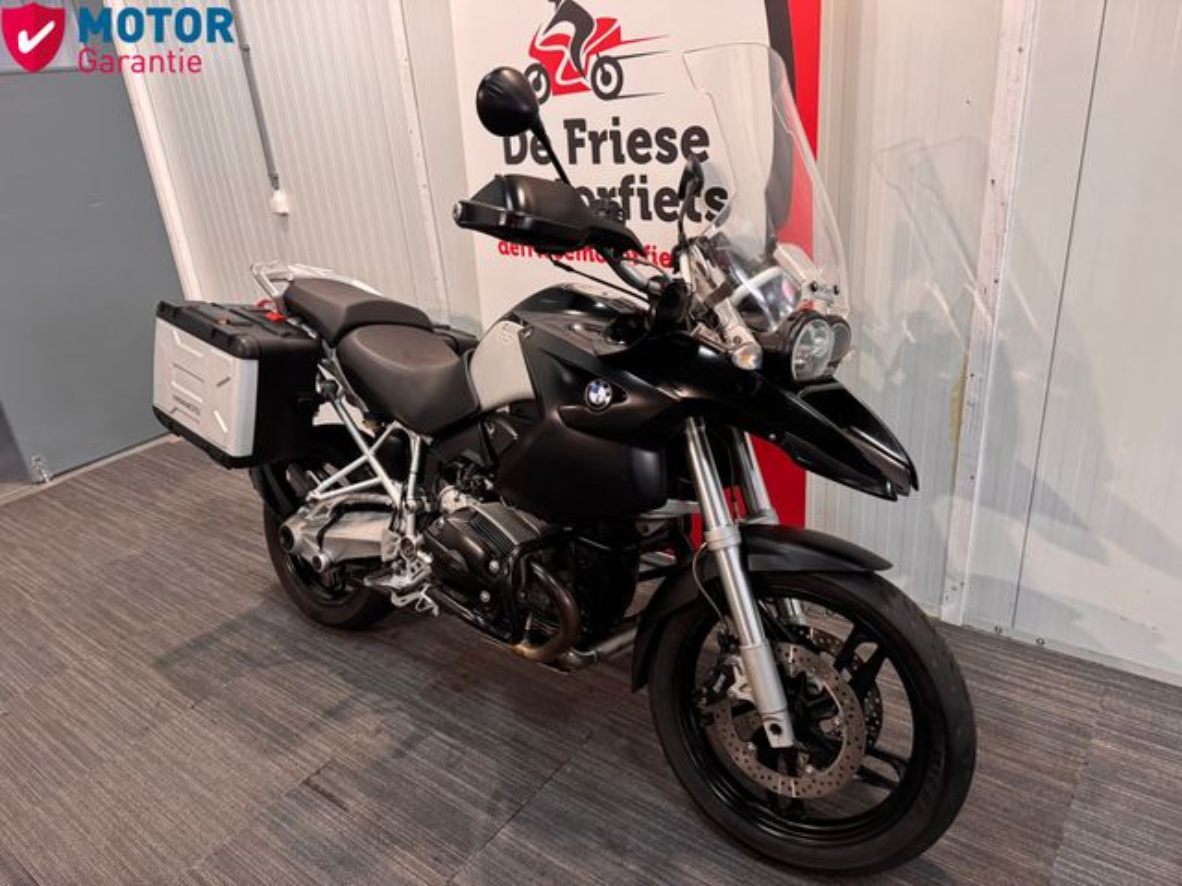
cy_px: 443
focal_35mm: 24
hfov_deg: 71.6
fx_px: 820
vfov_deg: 56.8
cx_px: 591
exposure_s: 1/50
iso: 320
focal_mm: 6.76
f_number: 1.78
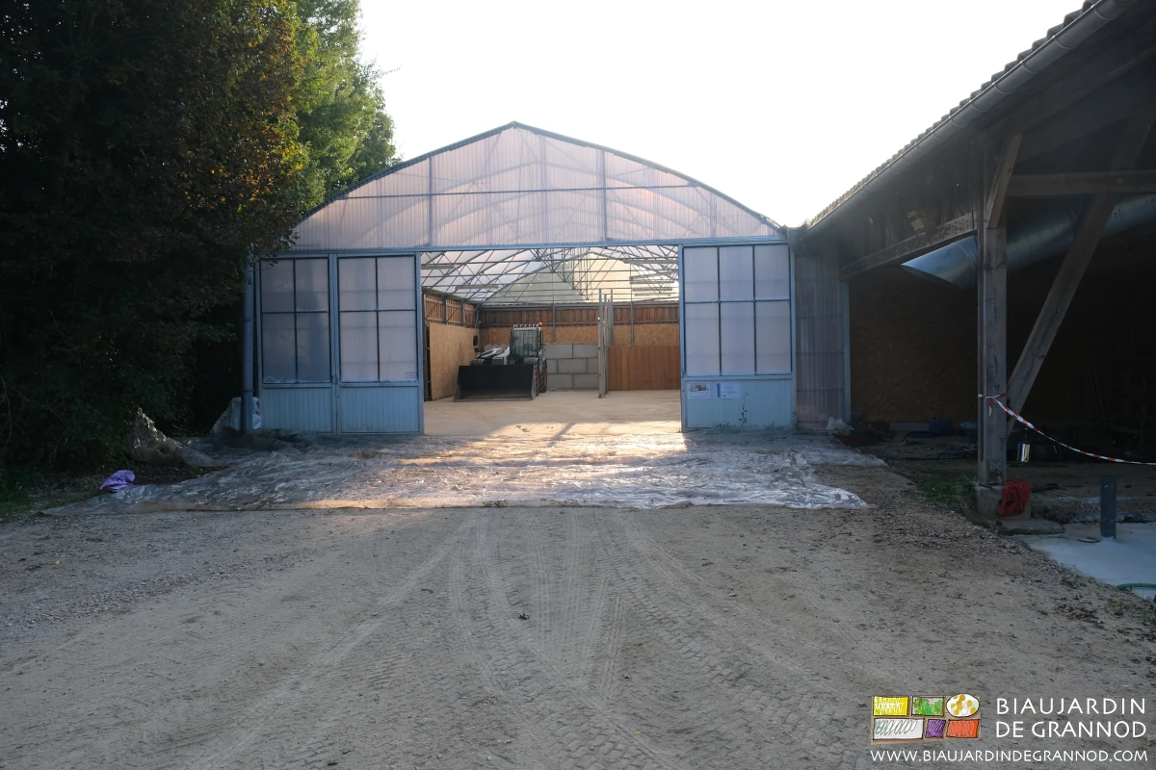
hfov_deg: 67.4
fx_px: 867
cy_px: 385
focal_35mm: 27
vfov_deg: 47.9
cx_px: 578
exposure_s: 1/240
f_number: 5
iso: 320
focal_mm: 18
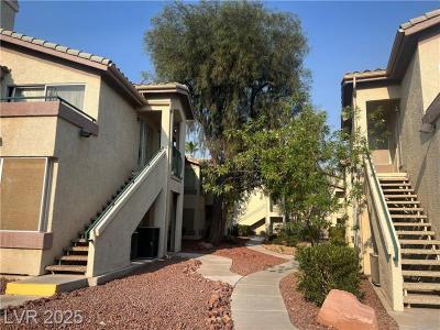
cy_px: 165
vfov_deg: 53.1
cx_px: 220
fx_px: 330
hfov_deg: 67.3
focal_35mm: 26
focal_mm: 5.7
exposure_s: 1/3257
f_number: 1.5
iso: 50
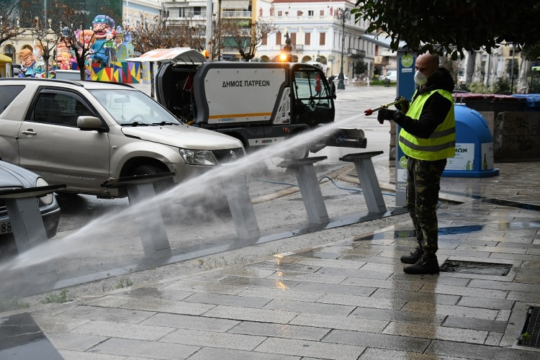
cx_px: 270
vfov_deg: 22.6
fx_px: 900
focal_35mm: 60
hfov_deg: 33.4
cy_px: 180
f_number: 4.5
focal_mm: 40
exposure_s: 1/800
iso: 1600
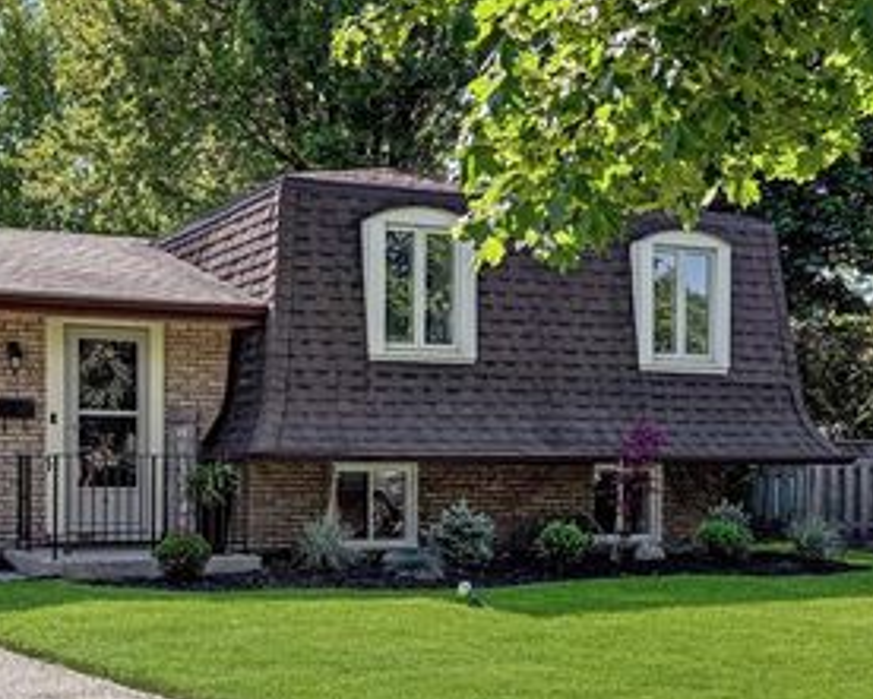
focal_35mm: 46
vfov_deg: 32.6
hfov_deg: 38.4
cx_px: 146
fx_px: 1189
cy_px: 448
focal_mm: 5.96
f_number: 1.6
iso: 50
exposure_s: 1/1400
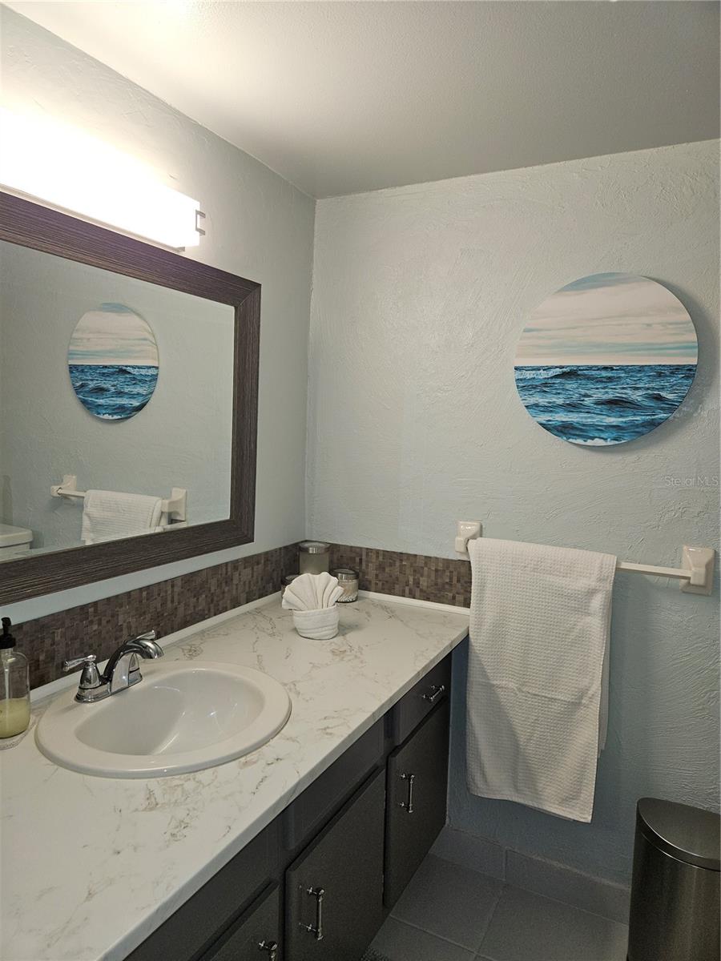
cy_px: 480
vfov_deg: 73.9
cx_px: 360
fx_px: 639
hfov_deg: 58.9
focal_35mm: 23
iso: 50
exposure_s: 1/60
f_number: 1.8
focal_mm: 5.4
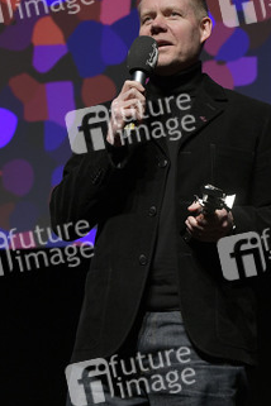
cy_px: 187
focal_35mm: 137
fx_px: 1547
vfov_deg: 15.0
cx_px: 167
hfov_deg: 10.0
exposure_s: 1/125
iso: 2000
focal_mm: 110
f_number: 5.6
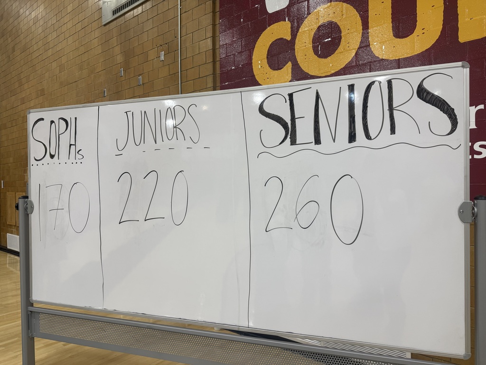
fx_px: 337
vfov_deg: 56.8
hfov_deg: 71.6
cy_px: 182
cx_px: 243
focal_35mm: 24
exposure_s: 1/120
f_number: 1.78
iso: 125
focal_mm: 6.76
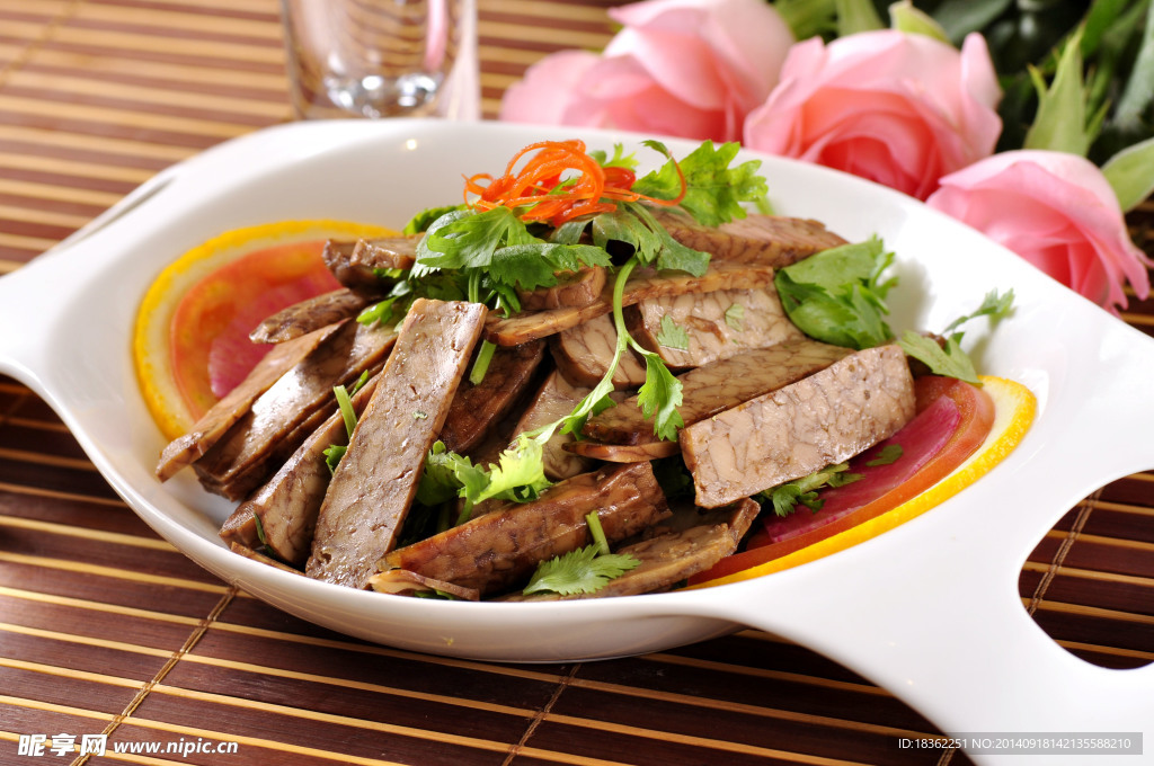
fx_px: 4322
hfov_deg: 15.2
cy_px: 383
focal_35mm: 135
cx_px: 577
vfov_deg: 10.1
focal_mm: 90
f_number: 10
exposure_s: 1/125
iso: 200
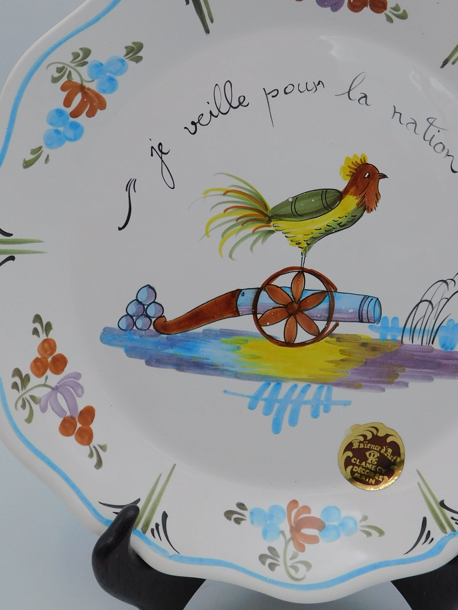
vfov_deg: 48.5
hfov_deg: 37.3
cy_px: 230
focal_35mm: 38
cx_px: 303
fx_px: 670
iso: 125
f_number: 3
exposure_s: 1/320
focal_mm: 4
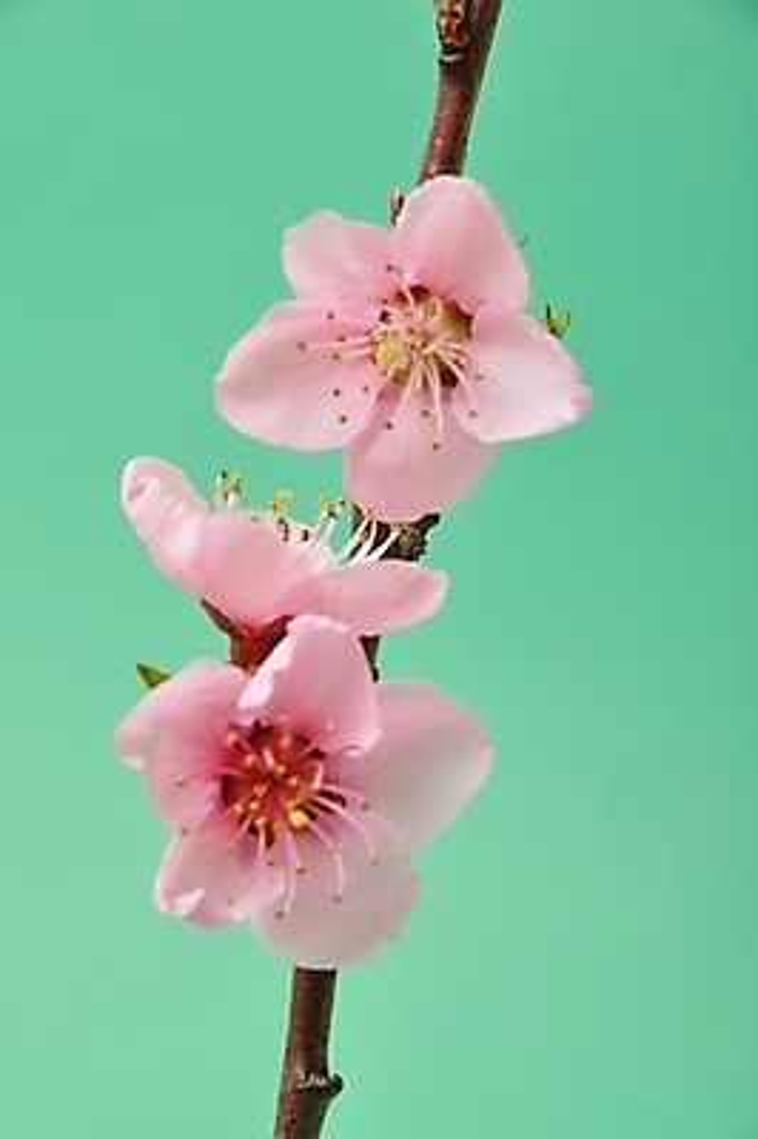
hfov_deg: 6.8
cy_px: 570
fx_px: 6406
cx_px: 379
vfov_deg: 10.2
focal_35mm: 202
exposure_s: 1/125
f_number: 14
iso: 200
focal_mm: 135
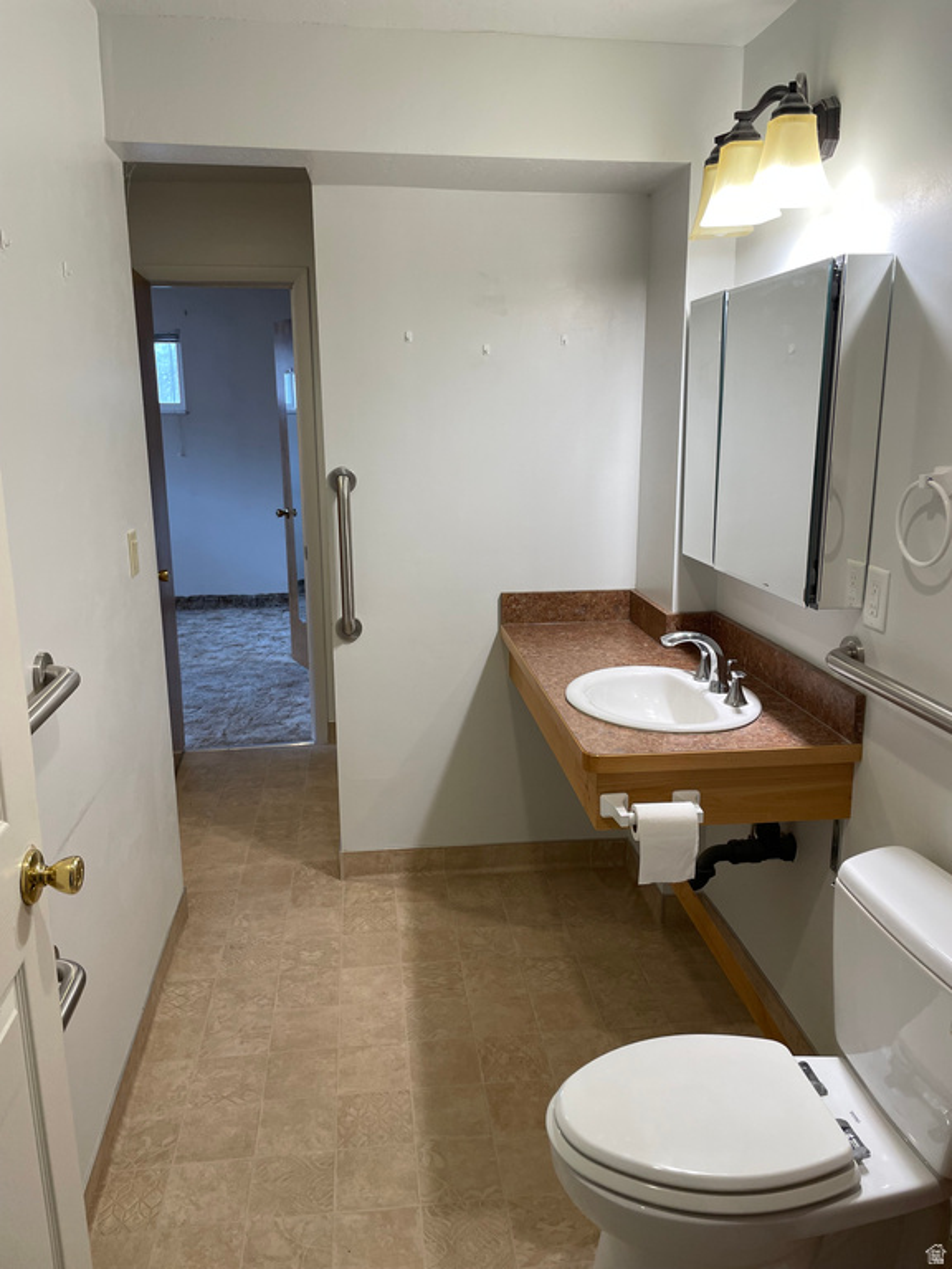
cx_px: 476
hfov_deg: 53.1
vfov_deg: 67.3
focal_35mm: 26
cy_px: 634
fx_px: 953
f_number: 1.6
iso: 100
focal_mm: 4.2
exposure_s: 1/120
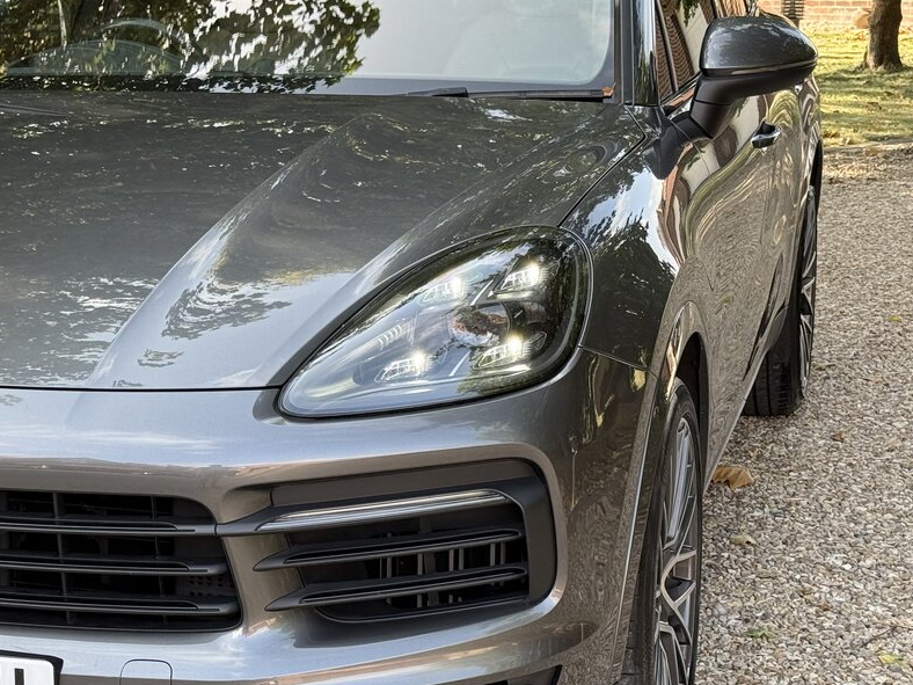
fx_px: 2057
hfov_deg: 24.6
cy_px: 365
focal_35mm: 78
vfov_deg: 18.9
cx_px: 178
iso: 100
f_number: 1.78
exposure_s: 1/472
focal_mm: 6.76
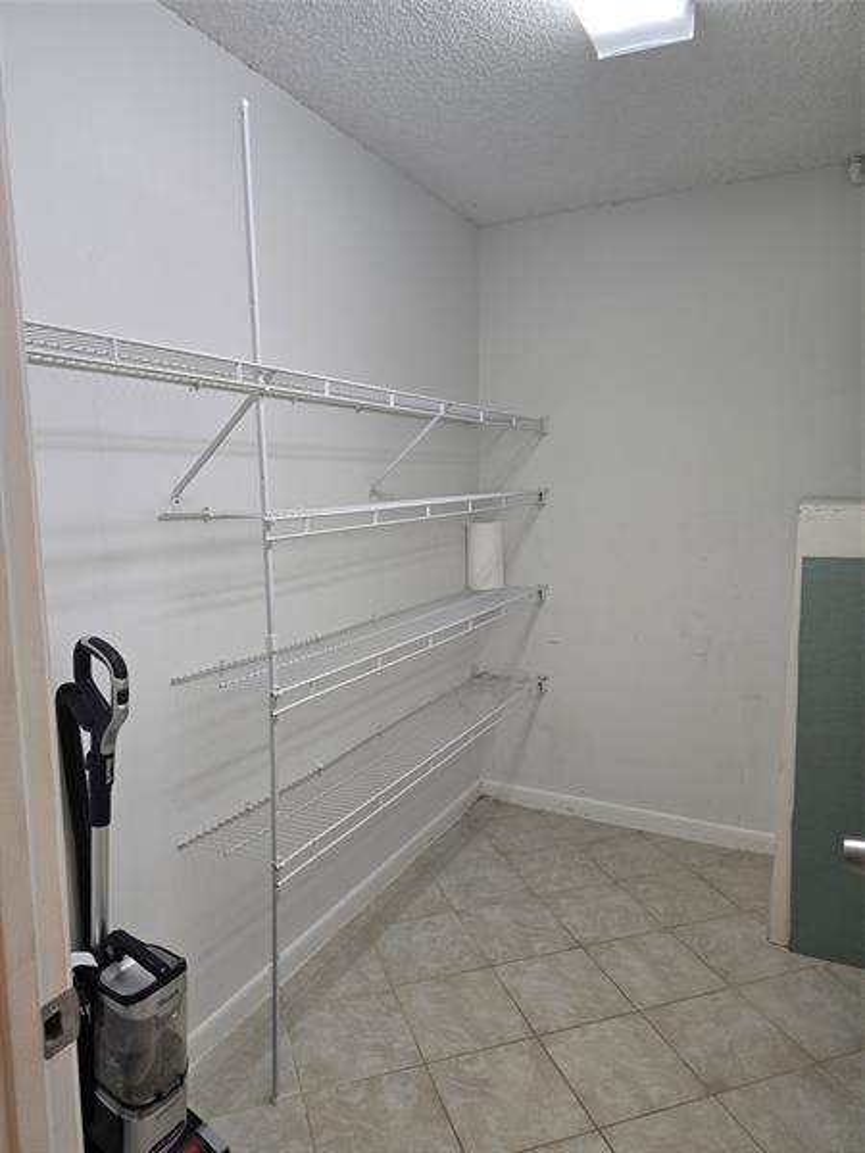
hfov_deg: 58.9
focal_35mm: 23
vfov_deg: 73.9
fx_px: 766
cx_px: 432
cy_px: 576
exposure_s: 1/120
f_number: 1.7
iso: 100
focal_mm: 6.3
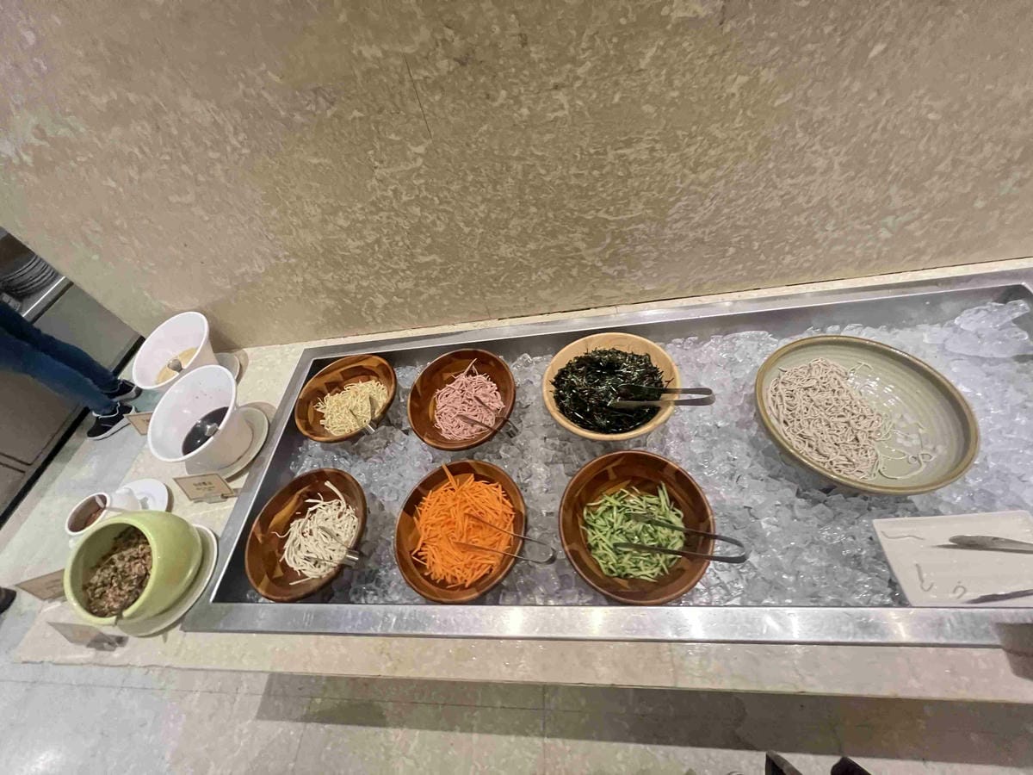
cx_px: 516
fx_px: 388
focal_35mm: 13
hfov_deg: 106.2
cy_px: 388
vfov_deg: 89.9
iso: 1000
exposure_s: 1/60
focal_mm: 1.57
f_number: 1.8
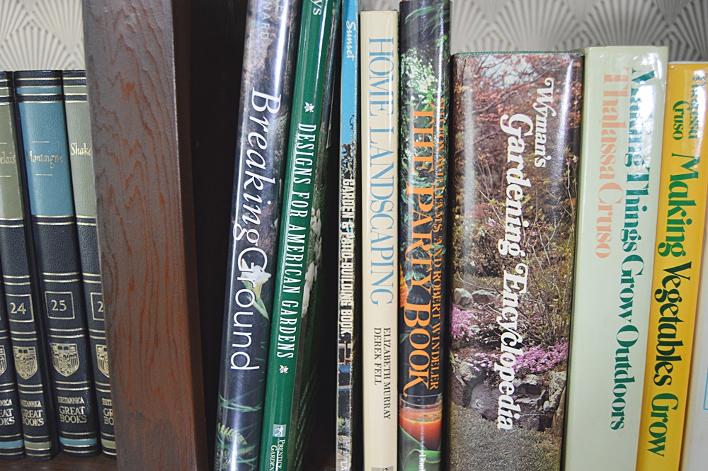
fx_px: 678
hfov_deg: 55.1
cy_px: 236
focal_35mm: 34
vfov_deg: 38.3
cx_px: 354
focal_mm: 23
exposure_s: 1/60
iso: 720
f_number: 3.8
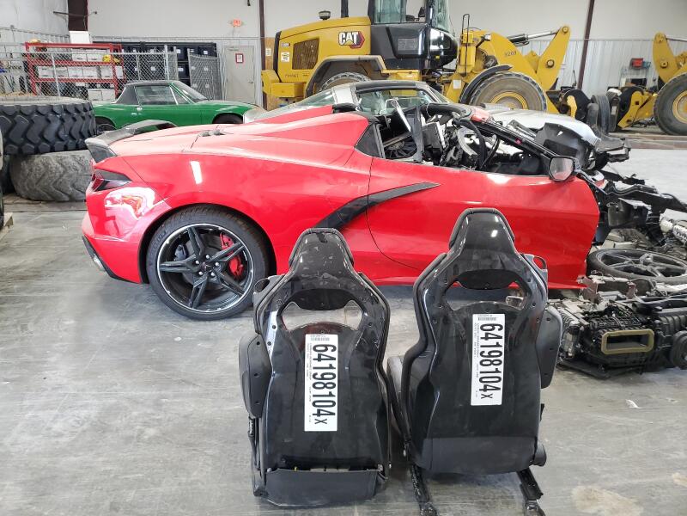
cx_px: 344
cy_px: 258
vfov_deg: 53.1
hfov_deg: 67.3
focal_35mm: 26
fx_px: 516
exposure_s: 1/50
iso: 121
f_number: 1.5
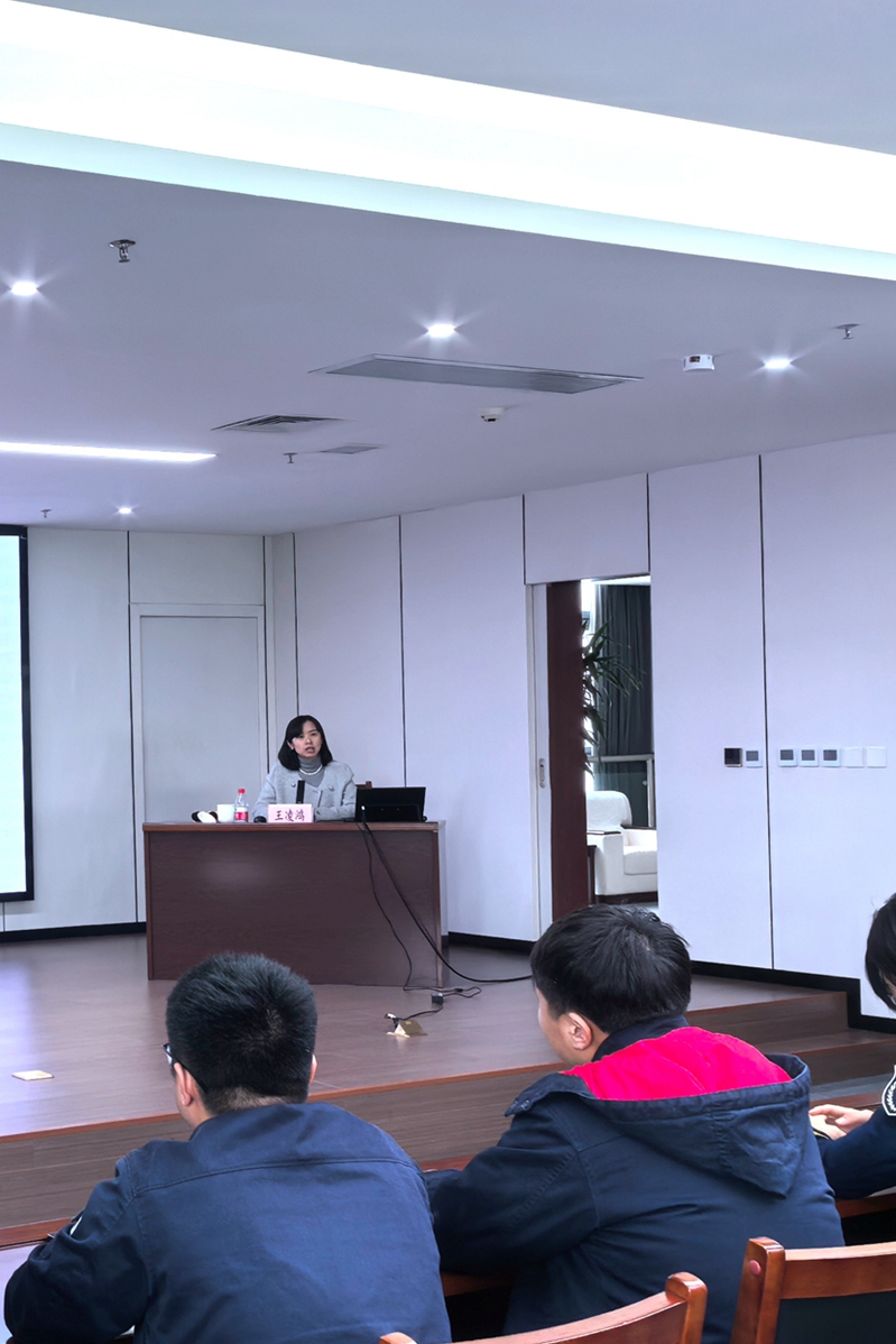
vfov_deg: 39.6
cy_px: 731
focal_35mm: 50
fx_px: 1866
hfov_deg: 25.1
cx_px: -87
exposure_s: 1/100
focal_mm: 5.75
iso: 125
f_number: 4
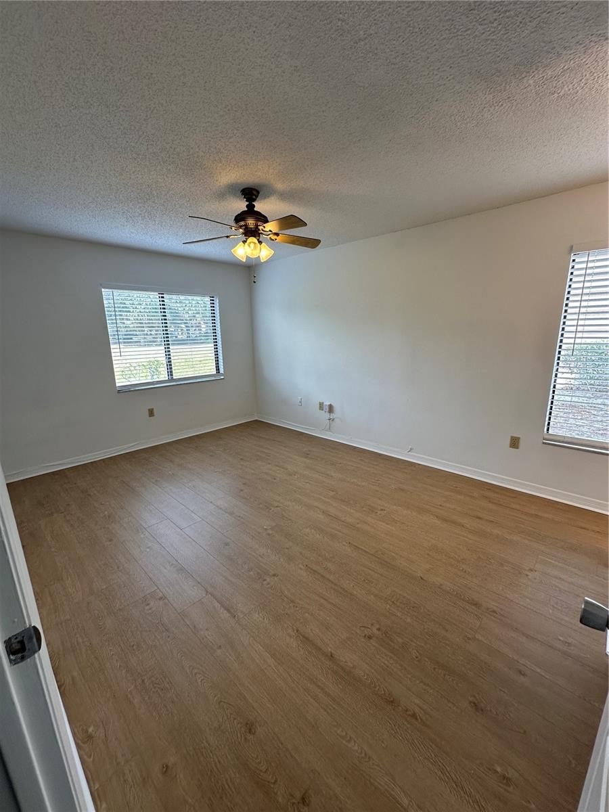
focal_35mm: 14
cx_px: 304
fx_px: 328
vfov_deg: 102.1
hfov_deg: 85.7
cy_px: 406
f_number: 2.2
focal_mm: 2.22
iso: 80
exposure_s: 1/120
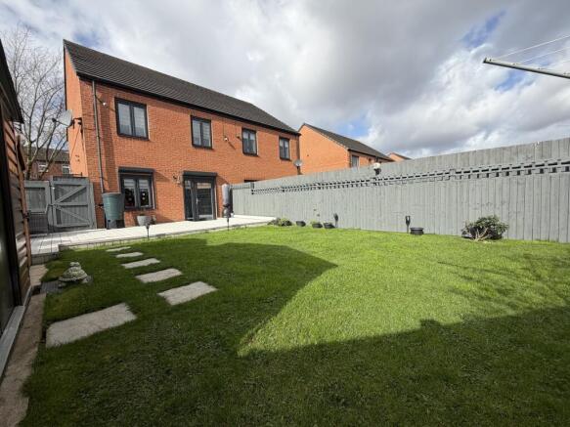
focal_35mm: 14
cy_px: 214
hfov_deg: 102.1
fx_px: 230
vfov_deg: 85.7
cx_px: 285
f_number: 2.2
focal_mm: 2.22
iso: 25
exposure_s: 1/770
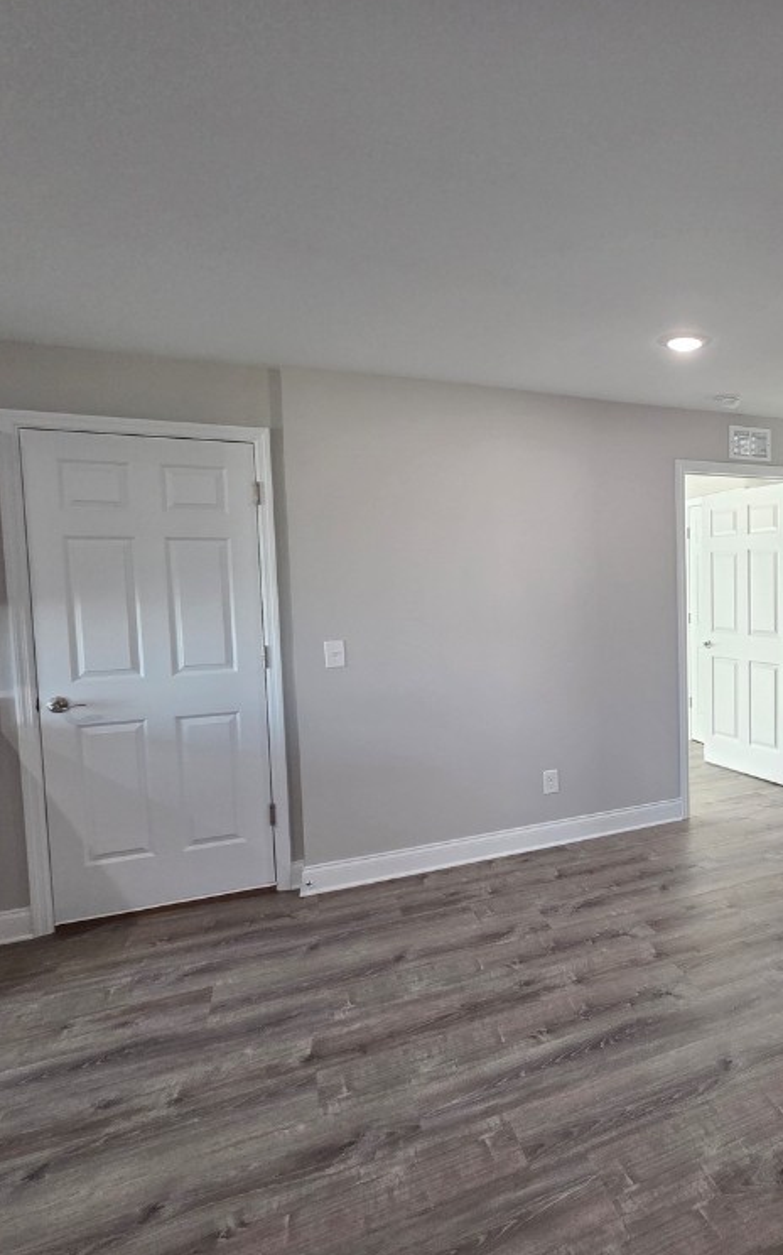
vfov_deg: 88.0
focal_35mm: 19
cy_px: 633
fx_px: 649
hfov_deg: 56.1
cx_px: 662
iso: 200
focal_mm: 2.2
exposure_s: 1/120
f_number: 2.2
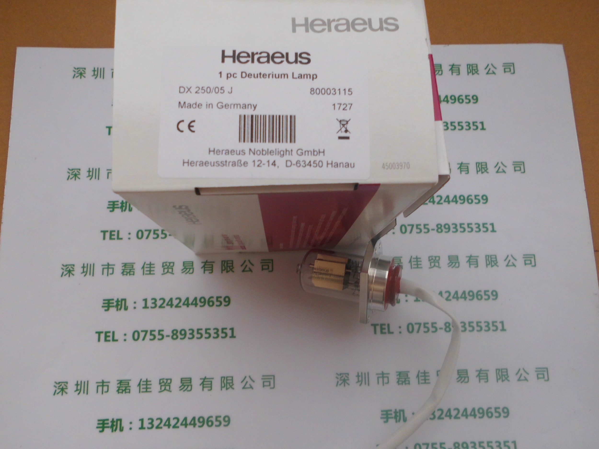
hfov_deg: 58.4
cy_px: 224
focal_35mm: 31
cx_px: 300
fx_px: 536
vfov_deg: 45.4
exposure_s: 1/60
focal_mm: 5.5
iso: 100
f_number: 3.5
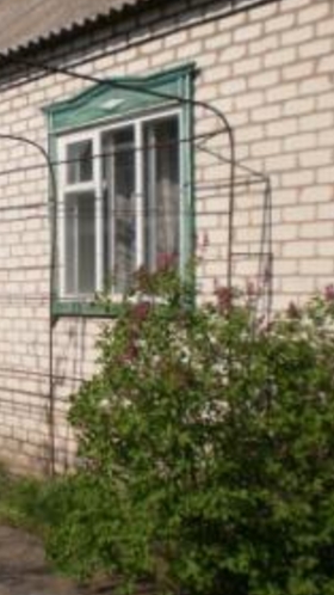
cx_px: 10
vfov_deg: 33.3
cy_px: 338
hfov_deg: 18.7
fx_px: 992
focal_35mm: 63
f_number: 4.6
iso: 100
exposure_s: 1/1000
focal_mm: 6.3
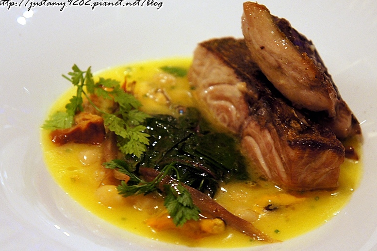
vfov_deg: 18.6
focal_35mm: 73
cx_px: 204
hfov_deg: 27.7
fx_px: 764
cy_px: 133
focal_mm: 42
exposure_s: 1/6
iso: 1600
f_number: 4.5
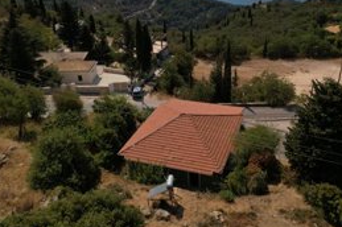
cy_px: 59
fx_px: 323
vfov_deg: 37.9
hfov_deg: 55.3
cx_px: 210
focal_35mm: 34
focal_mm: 8.38
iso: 100
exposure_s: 1/400
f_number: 2.8
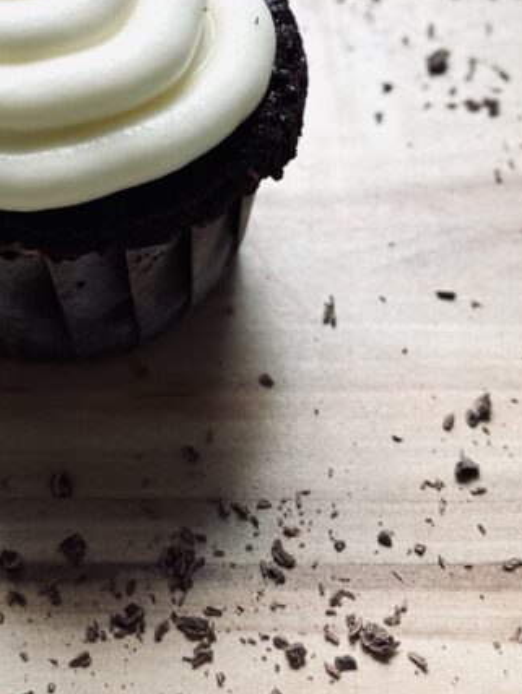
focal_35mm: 115
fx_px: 2309
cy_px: 7
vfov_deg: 16.8
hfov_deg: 12.8
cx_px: 24
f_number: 1.78
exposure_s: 1/168
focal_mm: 6.86
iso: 64
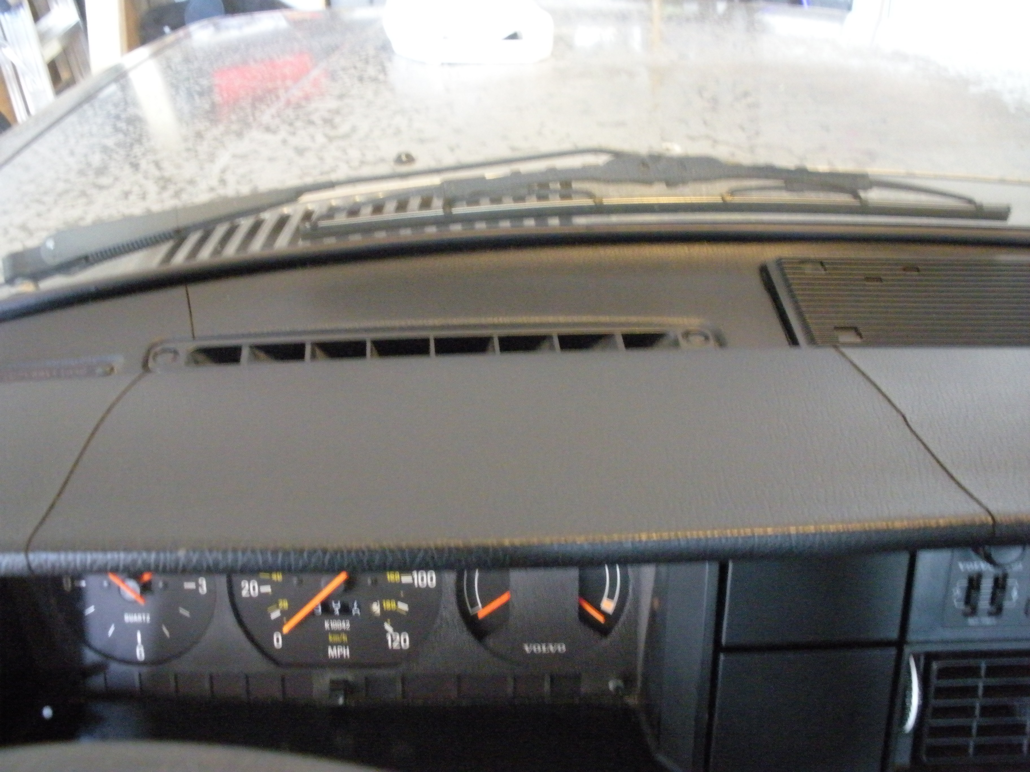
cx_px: 515
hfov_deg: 51.4
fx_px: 1071
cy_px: 386
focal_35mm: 36
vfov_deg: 39.7
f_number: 3.5
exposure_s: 1/3.9
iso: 800
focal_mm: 6.3
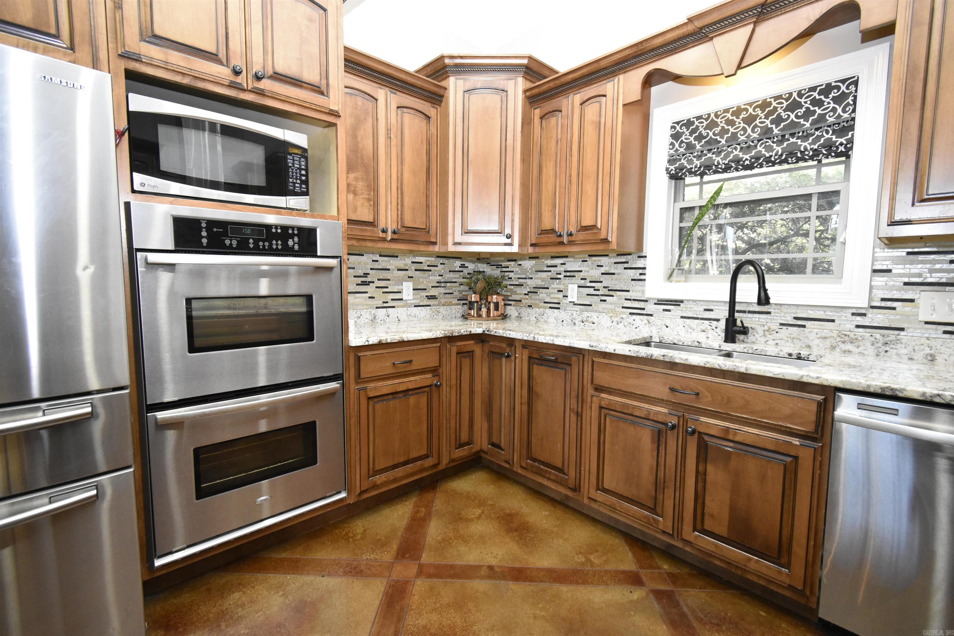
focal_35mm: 15
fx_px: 398
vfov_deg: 77.3
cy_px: 318
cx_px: 477
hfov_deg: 100.4
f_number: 5.6
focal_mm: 10
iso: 2500
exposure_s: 1/60
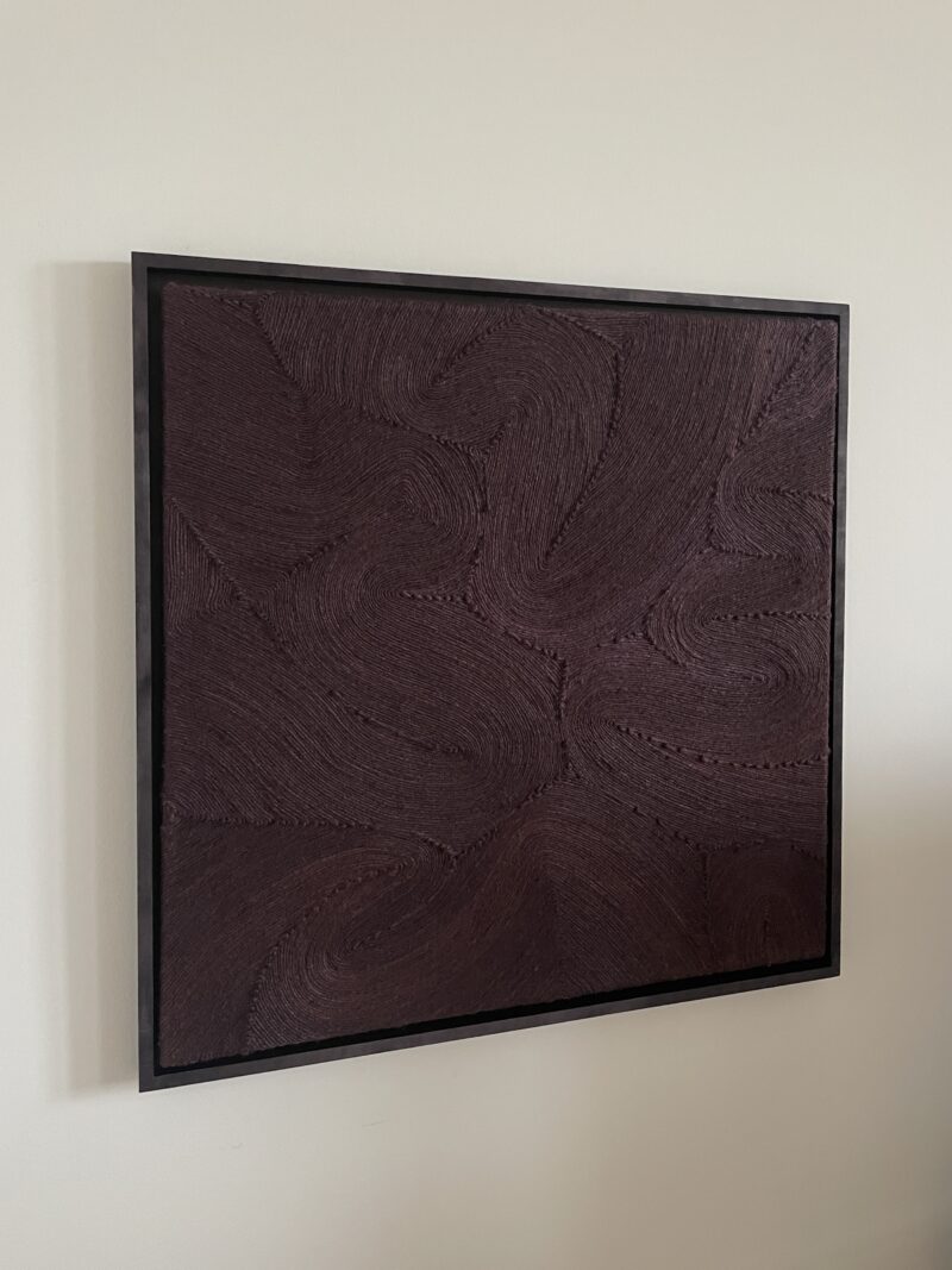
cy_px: 635
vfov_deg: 67.3
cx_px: 476
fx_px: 954
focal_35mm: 26
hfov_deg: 53.1
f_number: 1.6
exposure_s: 1/60
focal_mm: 4.2
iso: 500
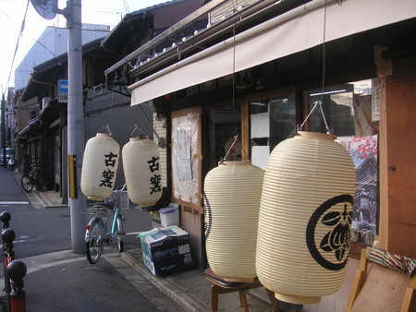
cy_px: 156
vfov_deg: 38.7
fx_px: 445
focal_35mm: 37
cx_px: 208
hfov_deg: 50.1
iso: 50
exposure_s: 1/350
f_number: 2.8
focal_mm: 6.1
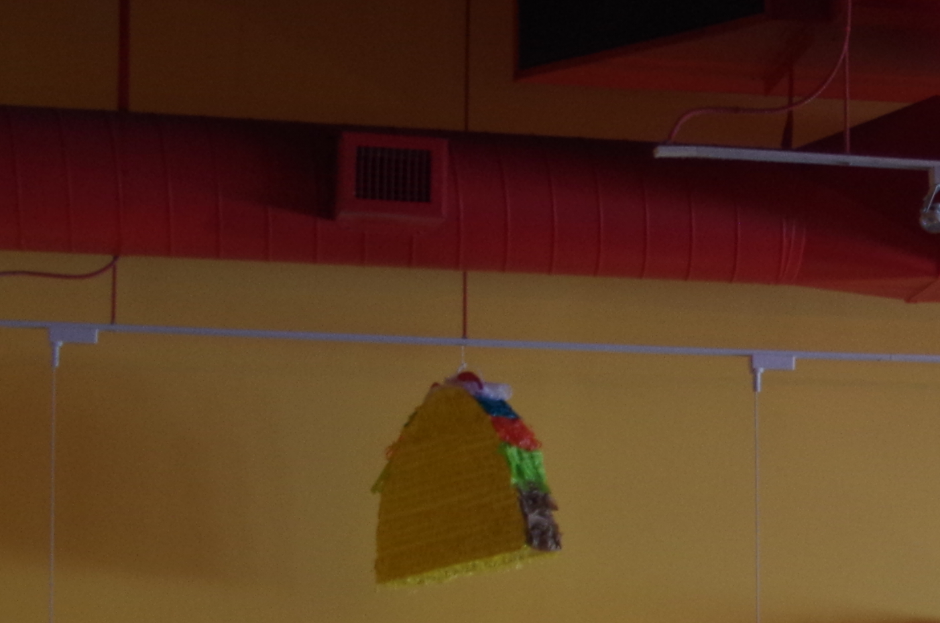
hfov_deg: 13.0
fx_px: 3804
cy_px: 581
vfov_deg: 9.3
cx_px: 1555
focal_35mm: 146
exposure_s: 1/60
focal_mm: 28
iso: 400
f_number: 3.5
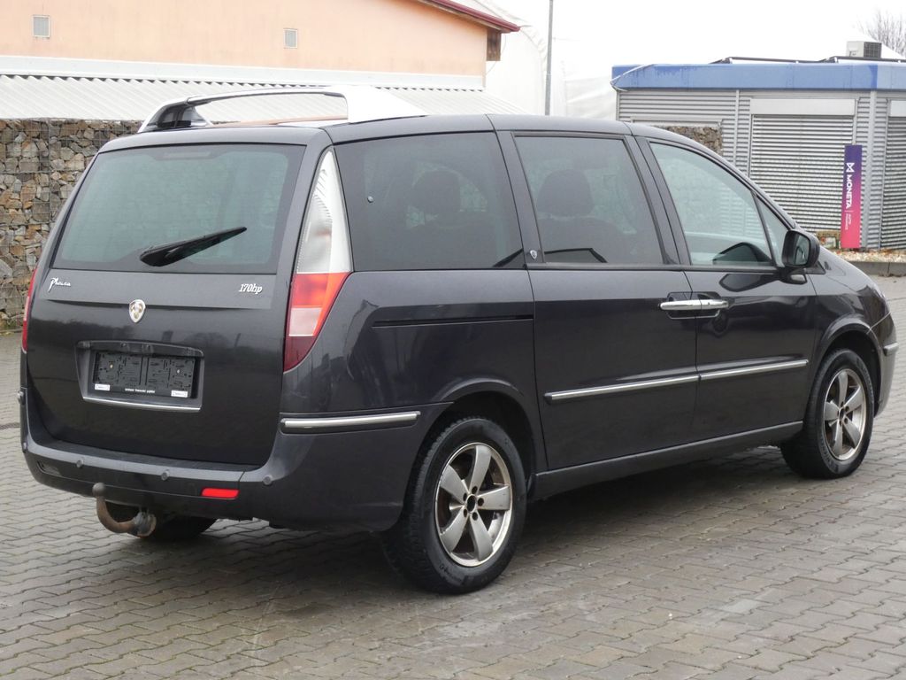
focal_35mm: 63
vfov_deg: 23.3
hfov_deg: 30.7
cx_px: 453
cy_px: 340
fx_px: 1649
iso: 400
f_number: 5.6
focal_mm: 11.3
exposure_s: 1/80
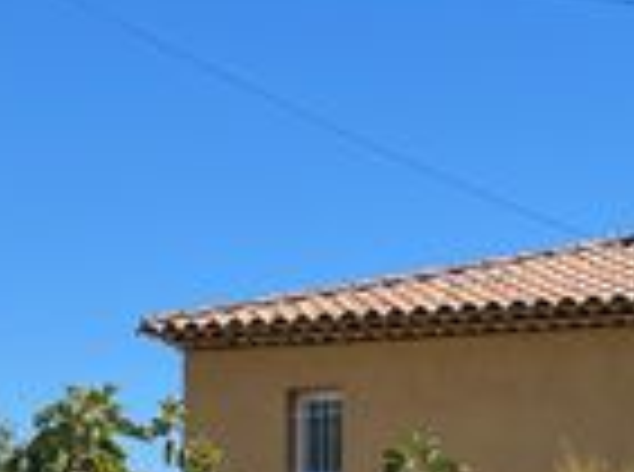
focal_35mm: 111
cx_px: 355
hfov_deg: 17.8
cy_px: 962
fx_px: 2028
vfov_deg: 11.8
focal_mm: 5.1
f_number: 1.6
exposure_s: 1/2967
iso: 50
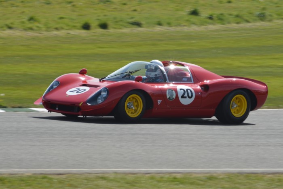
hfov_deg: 4.9
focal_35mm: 420
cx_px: 142
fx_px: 3302
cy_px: 94
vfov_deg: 3.3
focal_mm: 280
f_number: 14
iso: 400
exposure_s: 1/320
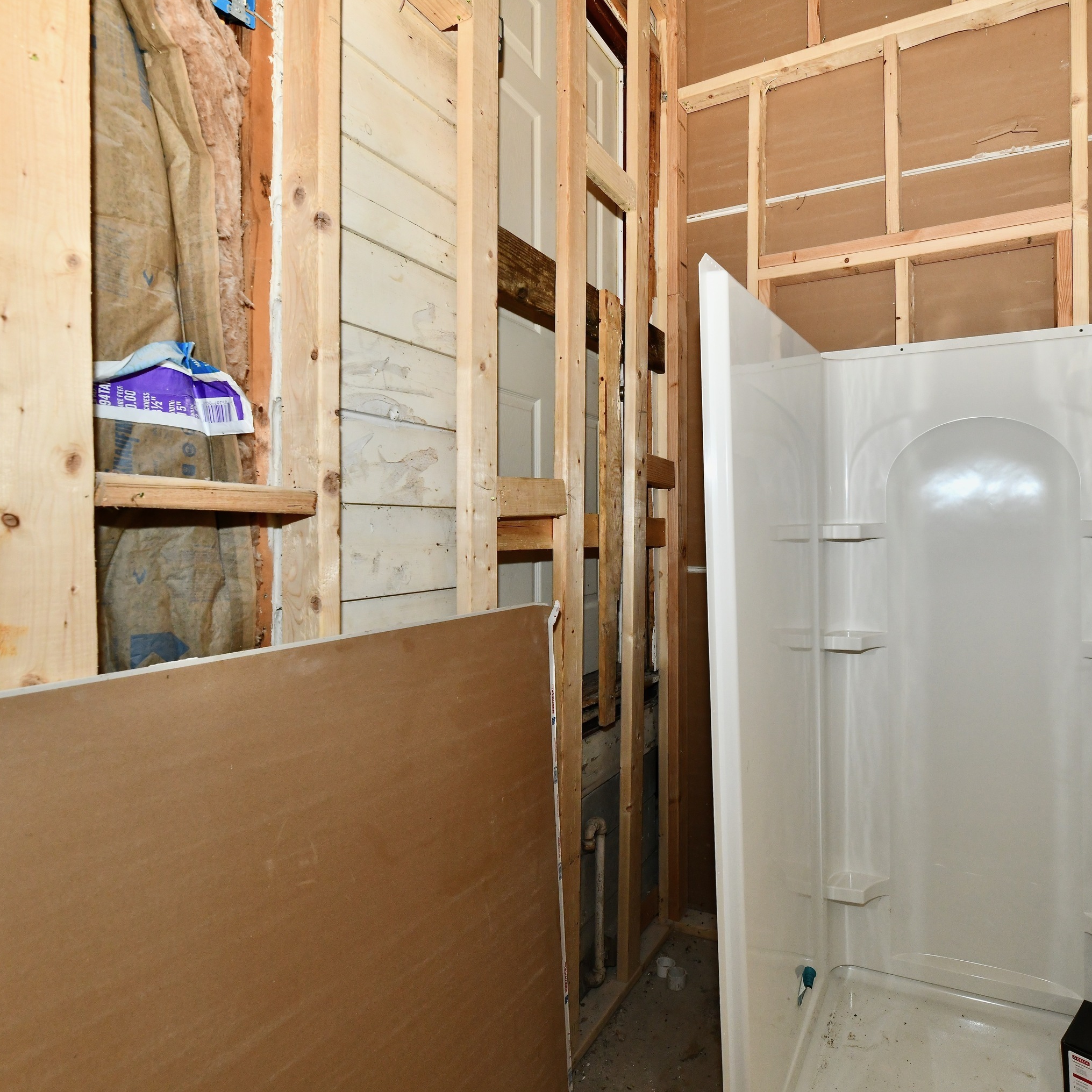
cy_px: 544
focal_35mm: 18
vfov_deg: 80.7
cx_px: 693
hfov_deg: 79.0
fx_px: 642
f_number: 7.1
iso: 800
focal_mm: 14
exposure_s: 1/60
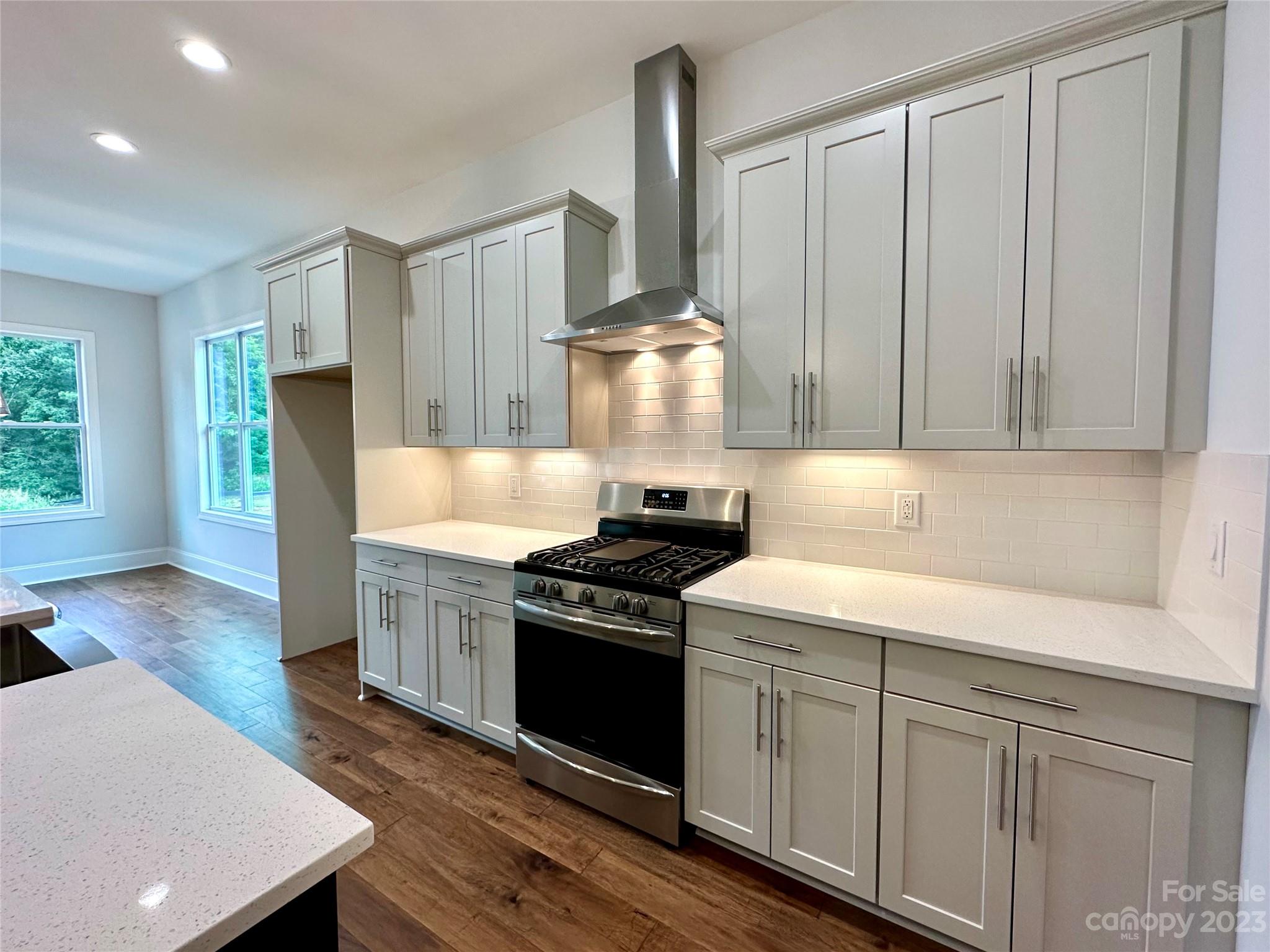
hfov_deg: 102.1
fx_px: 514
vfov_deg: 85.7
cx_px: 635
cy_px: 476
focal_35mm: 14
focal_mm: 2.22
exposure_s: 1/120
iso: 160
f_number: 2.2
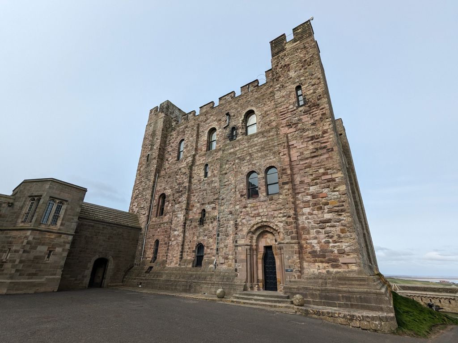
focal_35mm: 16
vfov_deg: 78.1
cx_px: 229
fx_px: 212
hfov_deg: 94.5
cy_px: 172
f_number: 2.2
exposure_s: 1/1239
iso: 49
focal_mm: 2.35
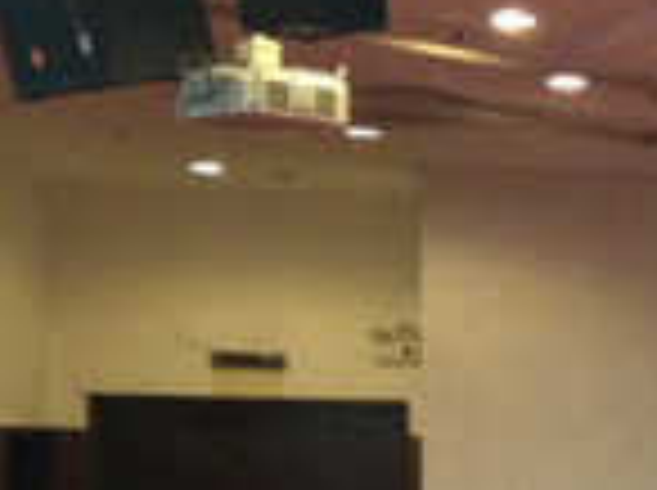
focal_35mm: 144
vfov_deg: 10.1
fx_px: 2729
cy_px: 589
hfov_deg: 12.3
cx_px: 1274
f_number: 2.4
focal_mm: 4.28
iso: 320
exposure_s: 1/20
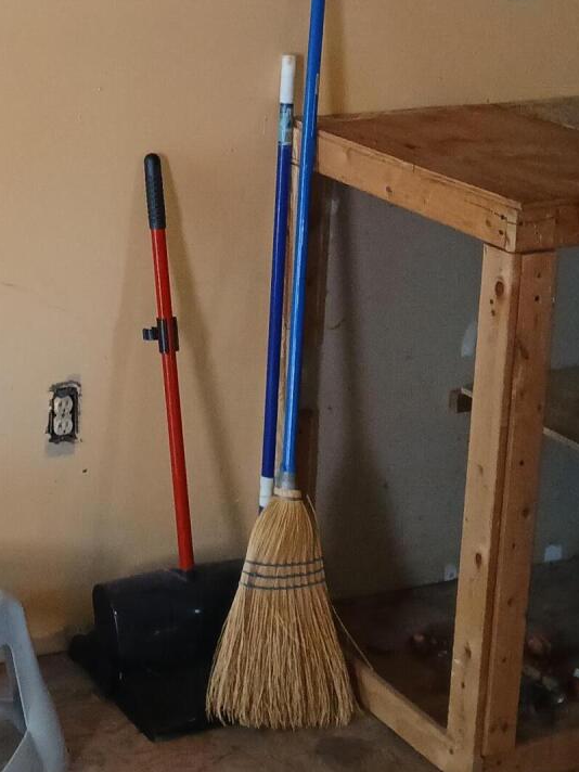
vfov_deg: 25.7
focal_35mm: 73
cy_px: 61
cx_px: -215
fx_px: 1628
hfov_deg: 18.5
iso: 250
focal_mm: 3.98
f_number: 1.8
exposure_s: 1/40
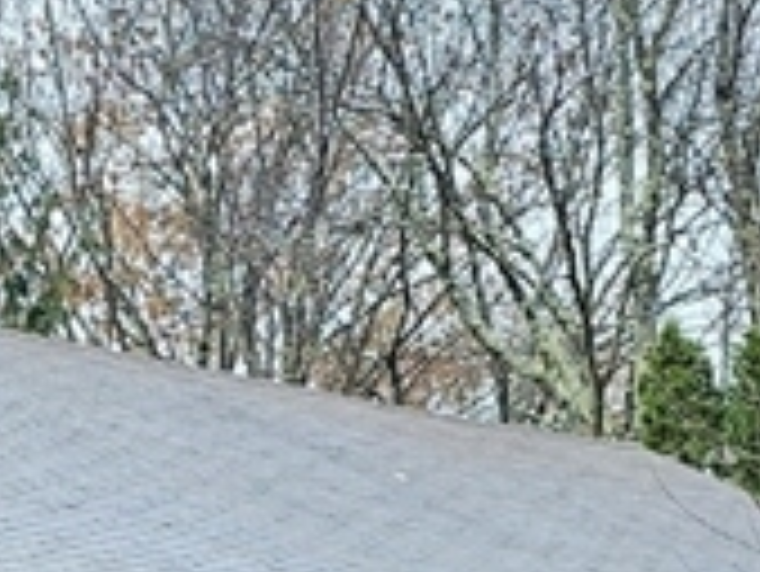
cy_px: 1013
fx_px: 3054
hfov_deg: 13.2
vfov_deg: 10.1
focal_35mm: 139
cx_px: -445
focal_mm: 6.3
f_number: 1.7
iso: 64
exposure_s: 1/120
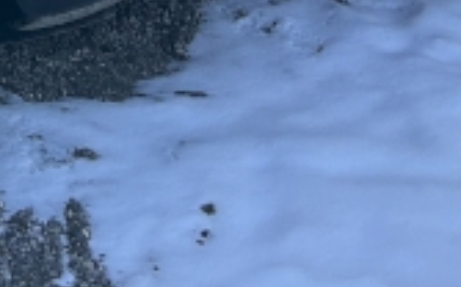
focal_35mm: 132
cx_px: -224
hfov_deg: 14.8
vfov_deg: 8.5
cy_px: -527
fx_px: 1657
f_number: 1.5
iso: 50
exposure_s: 1/2513
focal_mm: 5.7
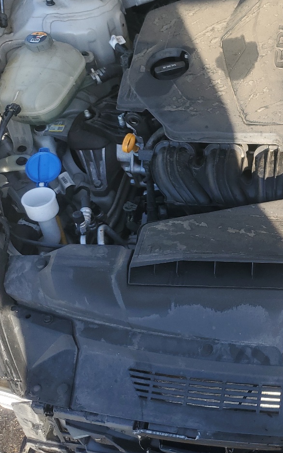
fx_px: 580
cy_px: 230
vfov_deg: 42.6
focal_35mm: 47
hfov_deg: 24.8
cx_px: 340
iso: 50
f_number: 1.5
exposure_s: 1/435
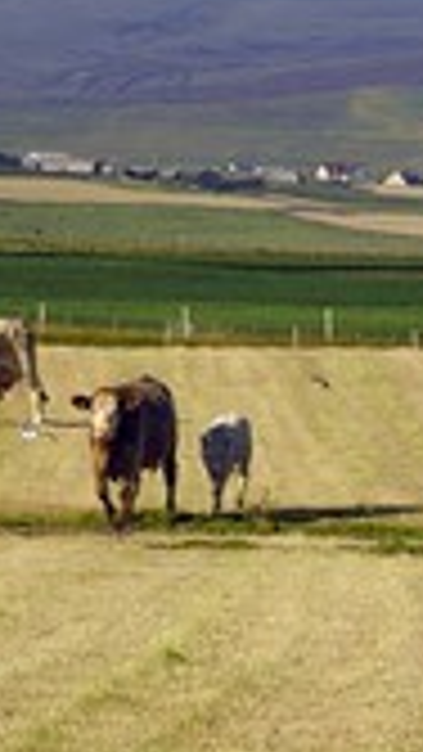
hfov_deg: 2.3
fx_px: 10483
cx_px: 68
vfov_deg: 4.1
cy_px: 207
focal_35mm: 526
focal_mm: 200
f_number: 13
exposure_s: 1/320
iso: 400
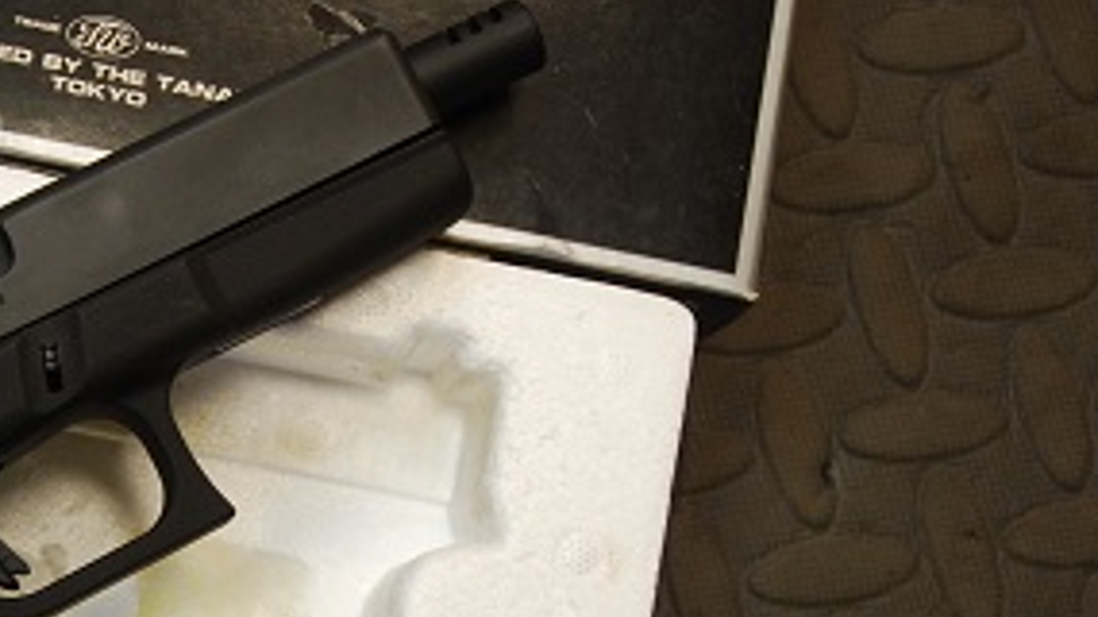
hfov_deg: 21.5
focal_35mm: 96
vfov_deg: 12.4
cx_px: 31
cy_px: 607
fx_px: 2797
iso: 320
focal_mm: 29
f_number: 4
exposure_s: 1/30
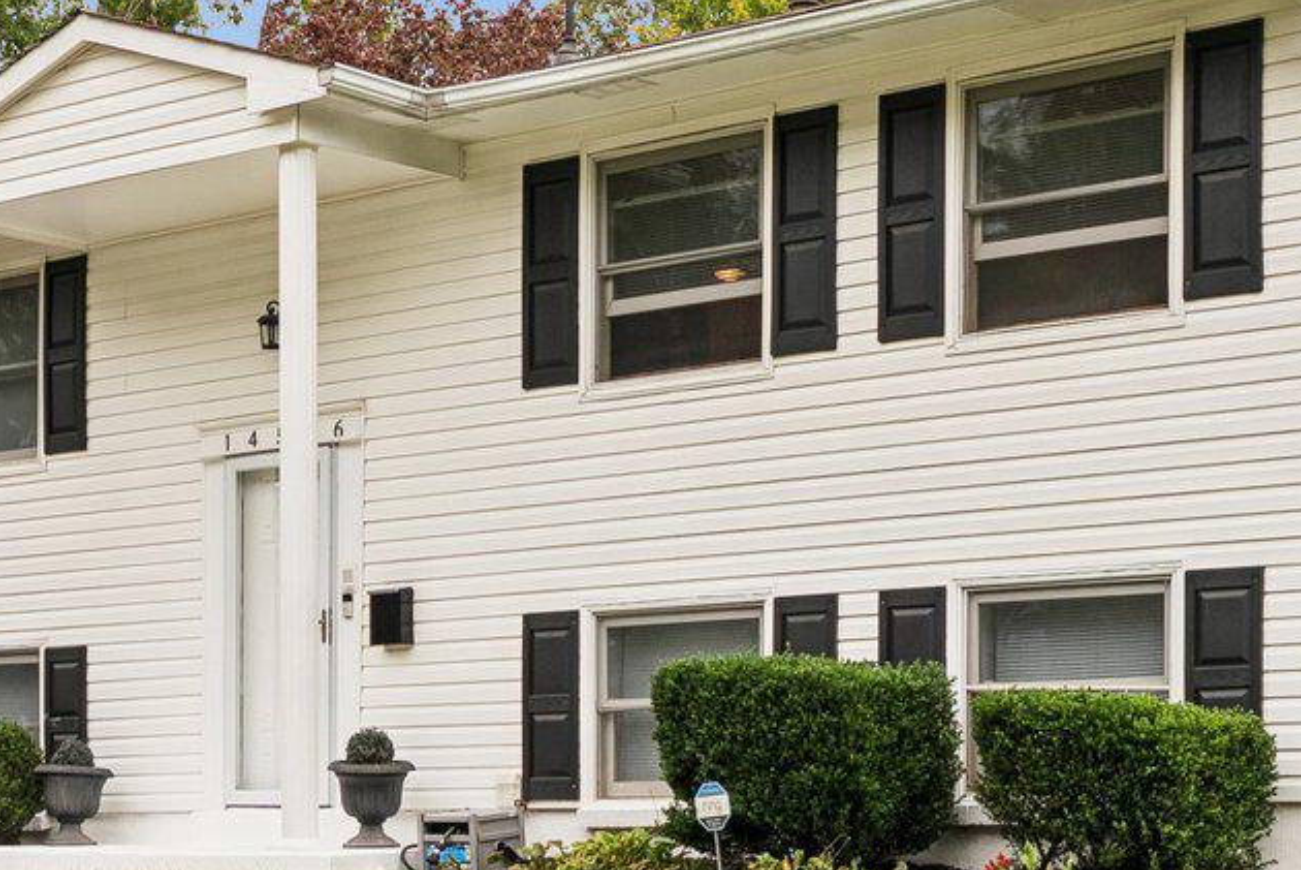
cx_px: 650
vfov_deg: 17.2
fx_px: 2821
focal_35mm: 78
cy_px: 799
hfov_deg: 26.0
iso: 250
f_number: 9
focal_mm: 24
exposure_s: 1/125
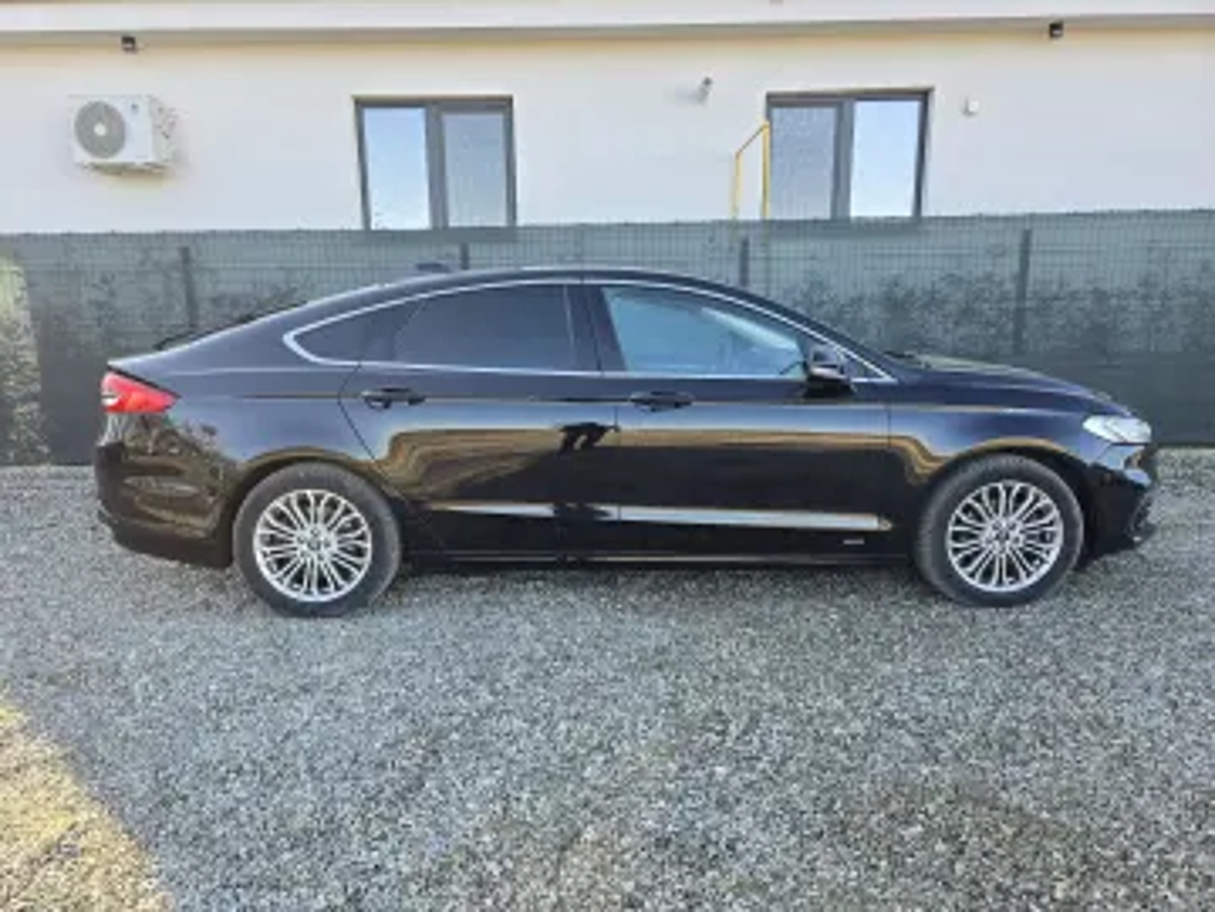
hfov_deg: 73.9
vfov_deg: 58.9
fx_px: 807
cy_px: 456
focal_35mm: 23
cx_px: 608
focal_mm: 6.3
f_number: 1.7
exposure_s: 1/180
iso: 32
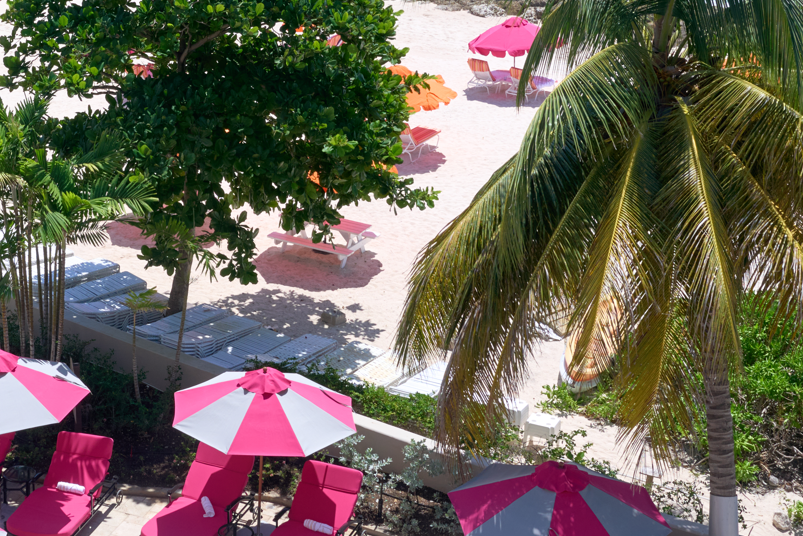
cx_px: 155
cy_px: 208
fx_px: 1562
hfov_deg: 28.2
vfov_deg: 19.4
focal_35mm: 70
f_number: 9
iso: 100
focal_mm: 22
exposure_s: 1/125
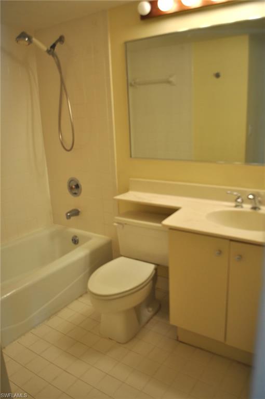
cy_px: 200
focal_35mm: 27
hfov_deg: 47.8
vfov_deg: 67.4
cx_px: 132
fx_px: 299
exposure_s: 1/50
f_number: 3.5
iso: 200
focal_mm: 18
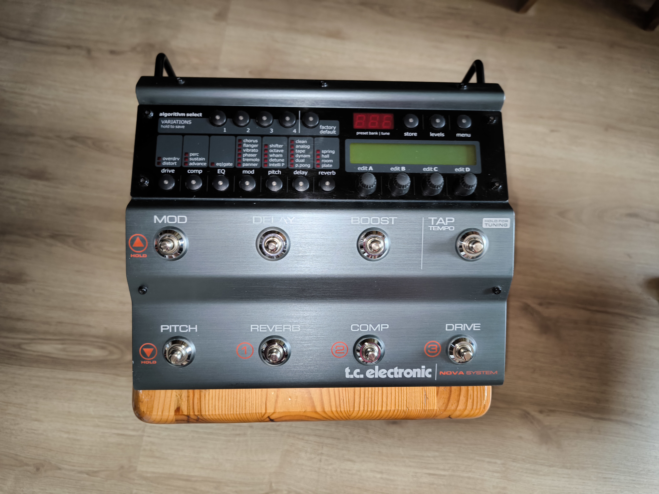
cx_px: 330
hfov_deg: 71.6
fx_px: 457
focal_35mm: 24
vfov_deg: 56.8
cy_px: 247
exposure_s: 1/6.25
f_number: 1.9
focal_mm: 6.92
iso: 640
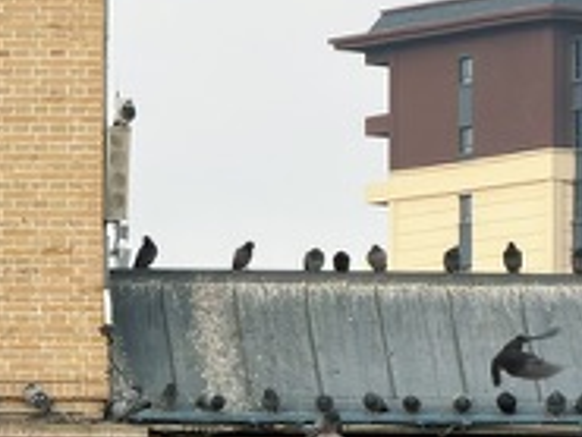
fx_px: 9320
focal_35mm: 554
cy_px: 556
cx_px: -966
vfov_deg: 2.7
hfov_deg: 3.5
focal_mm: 16.89
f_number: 2.8
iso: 50
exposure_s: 1/316
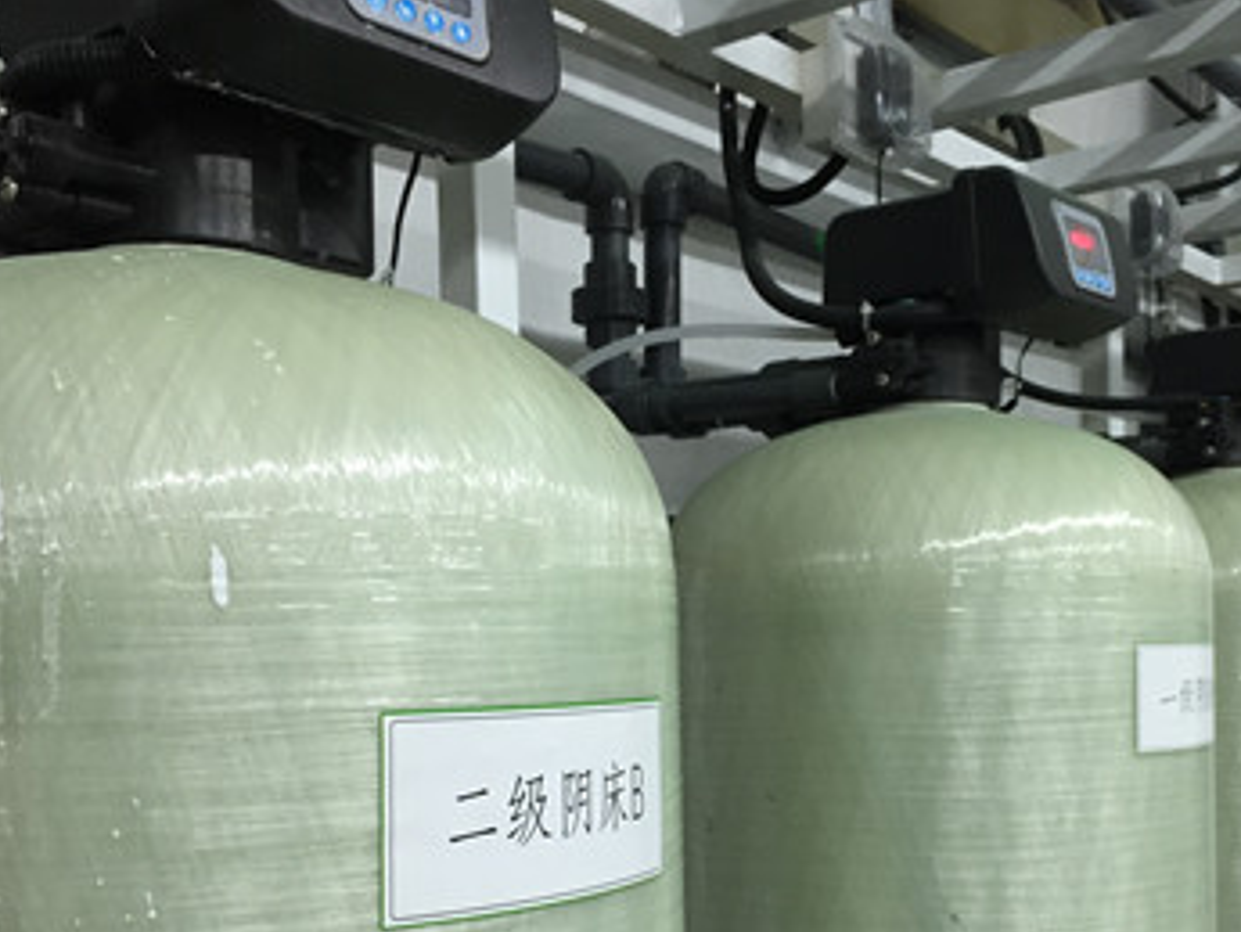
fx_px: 1506
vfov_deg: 33.8
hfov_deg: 44.5
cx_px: 748
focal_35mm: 42
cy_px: 668
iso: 100
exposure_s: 1/33
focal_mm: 4.15
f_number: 2.2
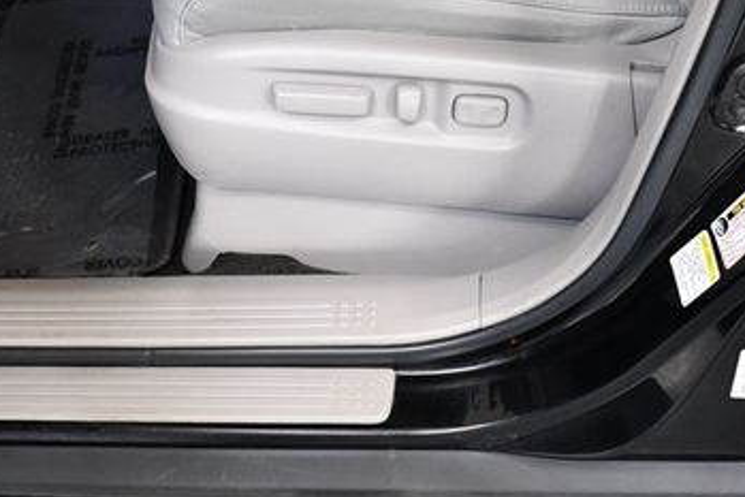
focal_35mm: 66
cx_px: 292
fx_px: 1366
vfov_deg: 20.6
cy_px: 314
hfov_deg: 30.4
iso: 1800
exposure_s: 1/125
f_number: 3.5
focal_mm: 18
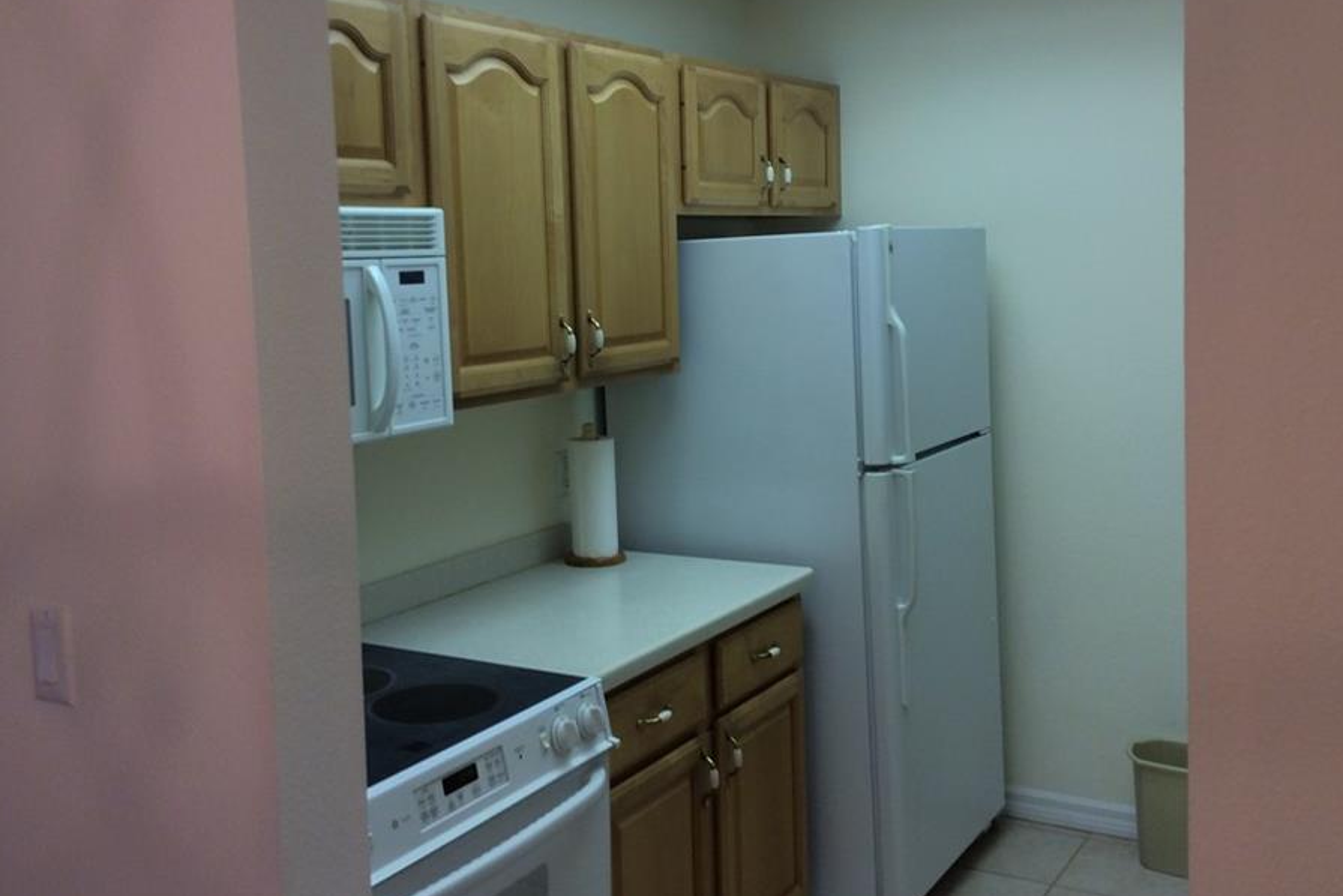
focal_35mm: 38
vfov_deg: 35.0
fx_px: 1418
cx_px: 684
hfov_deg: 50.7
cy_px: 362
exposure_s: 1/24
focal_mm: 3.3
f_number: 2.4
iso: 32
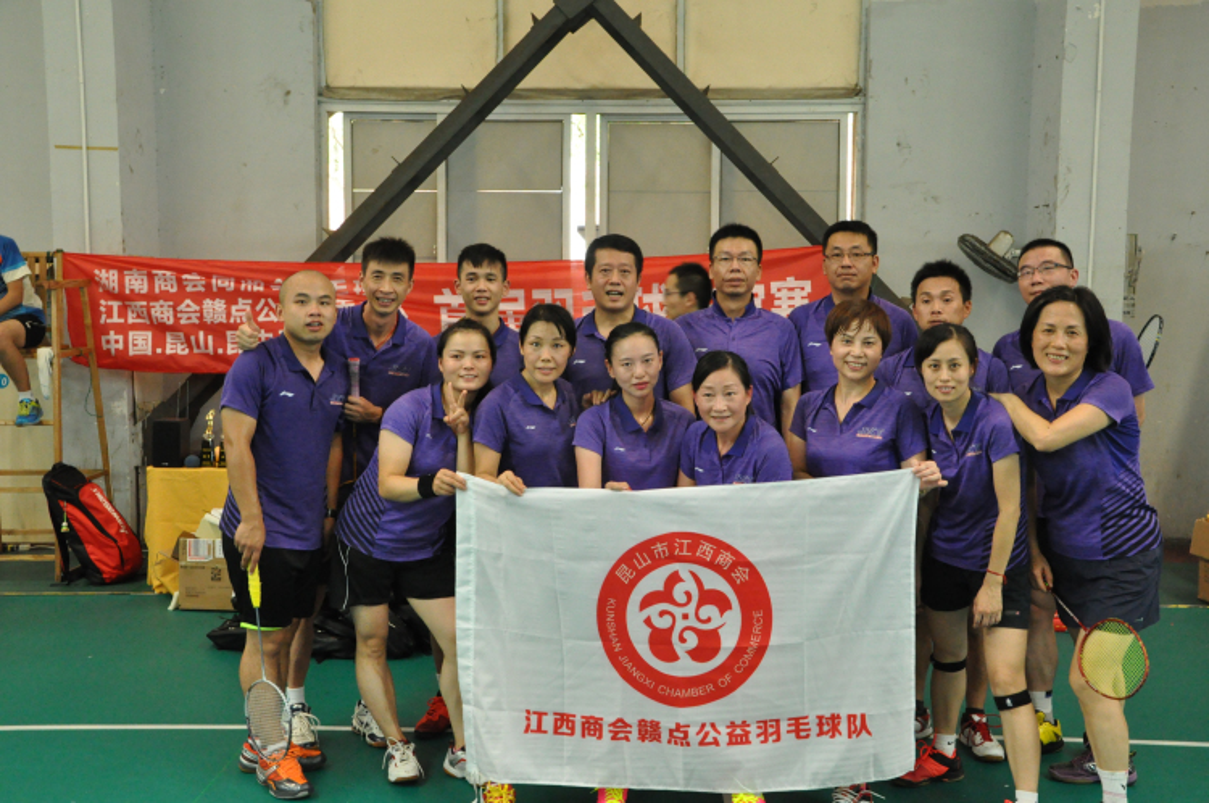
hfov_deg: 49.6
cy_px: 402
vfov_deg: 34.1
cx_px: 604
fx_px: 1308
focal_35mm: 39
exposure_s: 1/60
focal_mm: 26
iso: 2800
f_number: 7.1
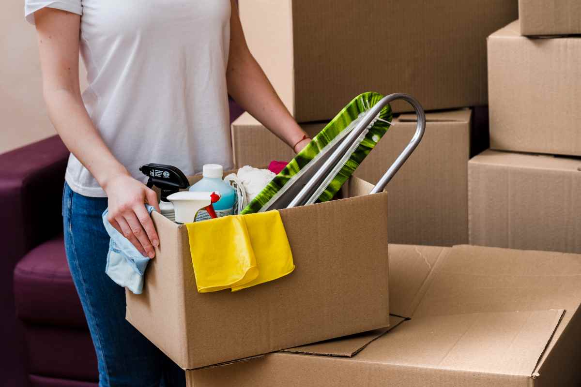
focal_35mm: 85
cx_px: 290
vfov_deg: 16.1
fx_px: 1372
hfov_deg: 23.9
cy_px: 194
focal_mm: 85
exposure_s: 1/160
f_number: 5.6
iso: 100
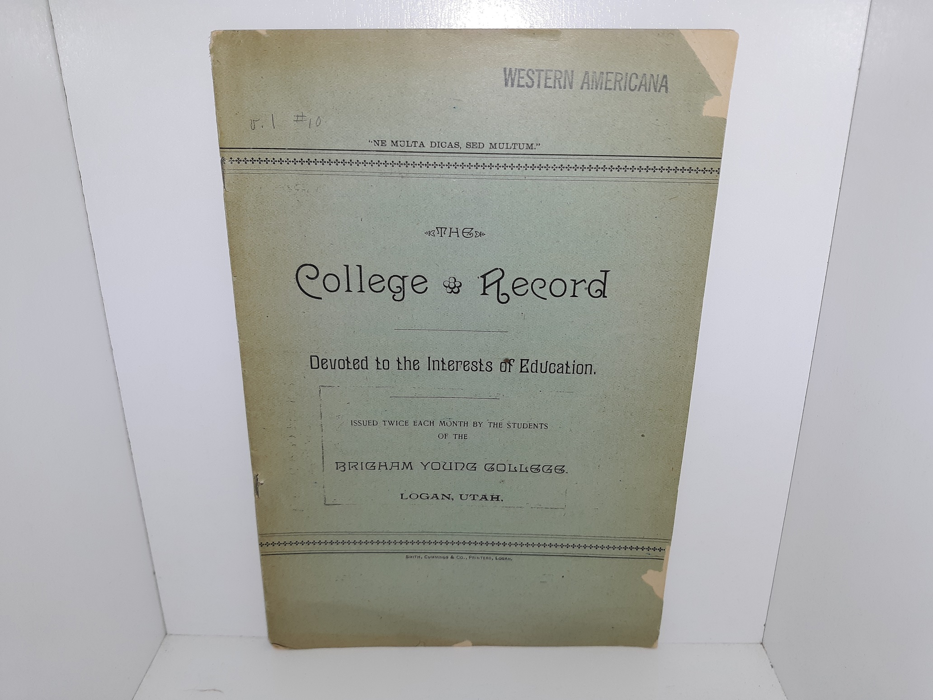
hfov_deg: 63.4
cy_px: 350
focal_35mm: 28
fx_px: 755
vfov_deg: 49.7
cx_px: 466
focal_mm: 3.7
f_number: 1.7
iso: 40
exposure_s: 1/220
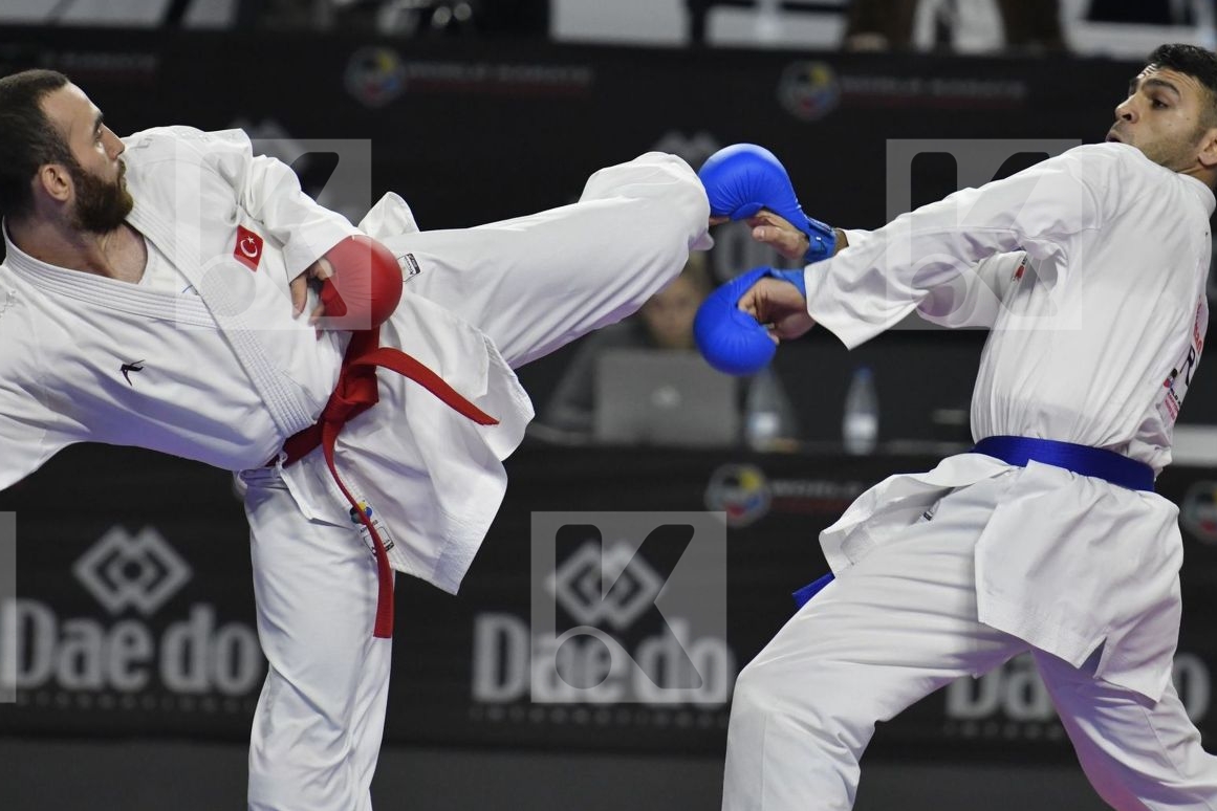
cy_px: 235
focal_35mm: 434
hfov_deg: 4.8
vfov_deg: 3.2
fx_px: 14670
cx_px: 629
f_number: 4
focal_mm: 280
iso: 2000
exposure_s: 1/1000
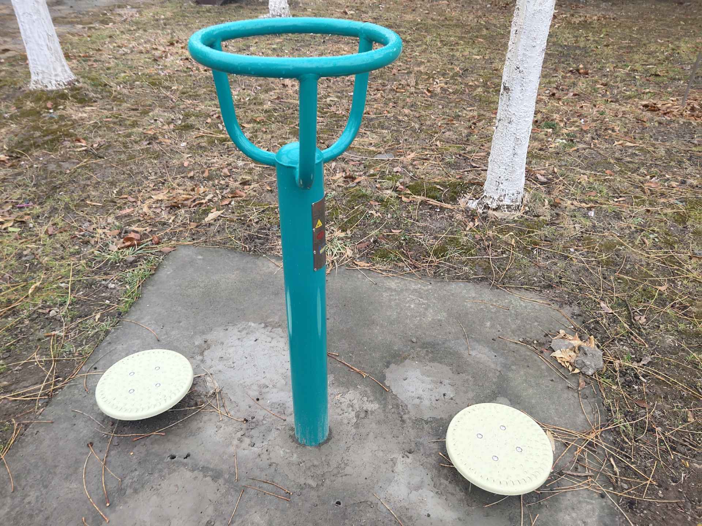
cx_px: 351
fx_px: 608
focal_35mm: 30
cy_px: 263
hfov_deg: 60.0
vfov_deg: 46.8
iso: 50
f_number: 1.79
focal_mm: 4.35
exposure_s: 1/1104
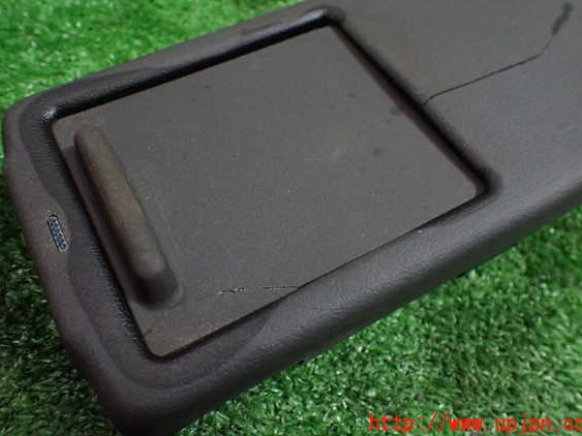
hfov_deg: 56.8
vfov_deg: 44.1
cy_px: 205
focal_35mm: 32
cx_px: 293
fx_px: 538
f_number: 2.3
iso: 800
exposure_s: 1/80
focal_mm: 5.4
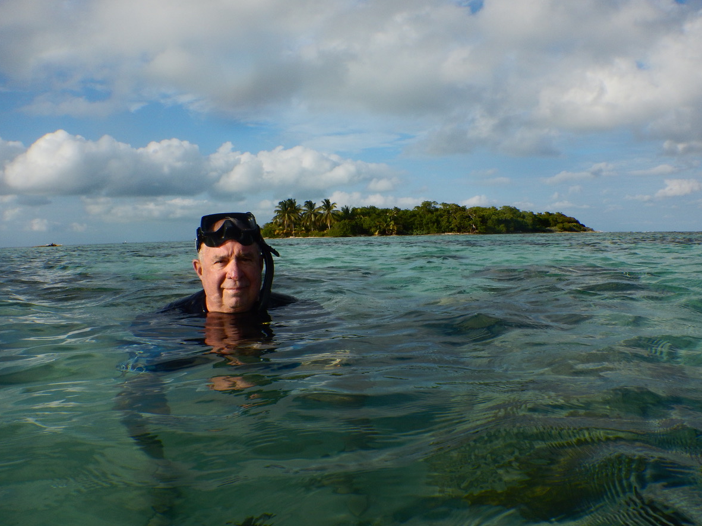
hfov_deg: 67.3
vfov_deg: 53.0
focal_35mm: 26
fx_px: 527
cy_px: 274
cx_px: 371
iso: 125
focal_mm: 4.3
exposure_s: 1/1500
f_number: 4.1
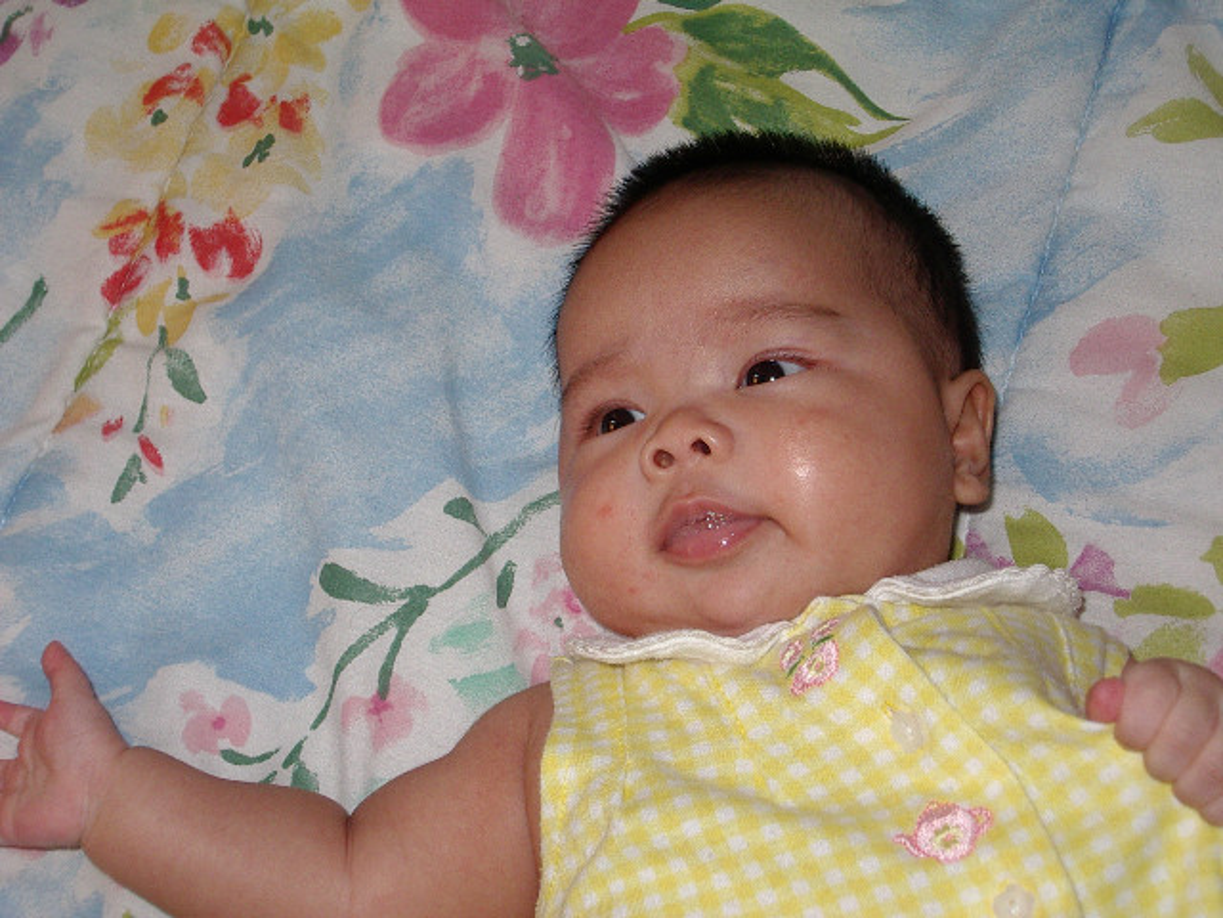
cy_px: 459
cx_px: 612
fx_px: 2226
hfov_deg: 30.7
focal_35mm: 63
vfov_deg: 23.3
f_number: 3.4
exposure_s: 1/60
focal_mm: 9.6
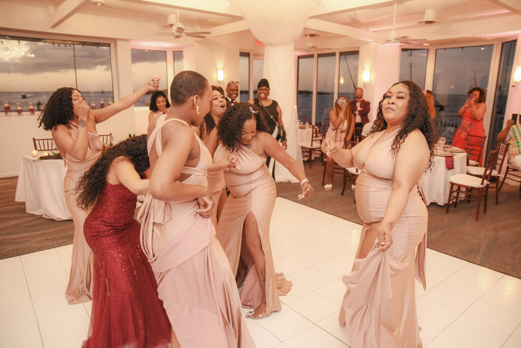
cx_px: 260
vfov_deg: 53.2
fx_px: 348
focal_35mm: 24
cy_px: 174
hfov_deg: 73.7
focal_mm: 24
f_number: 2.8
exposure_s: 1/200
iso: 2500
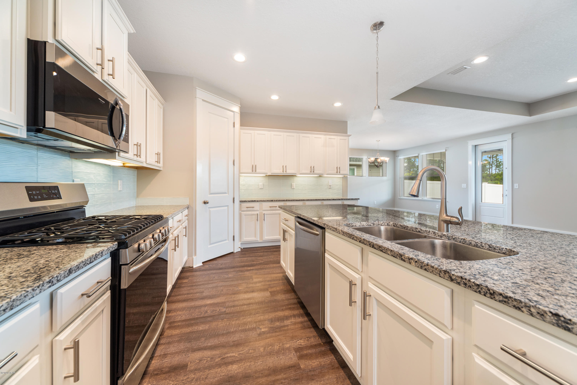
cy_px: 192
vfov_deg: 90.0
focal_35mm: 12
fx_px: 192
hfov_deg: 112.6
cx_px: 288
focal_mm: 12
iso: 320
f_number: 7.1
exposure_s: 1/13
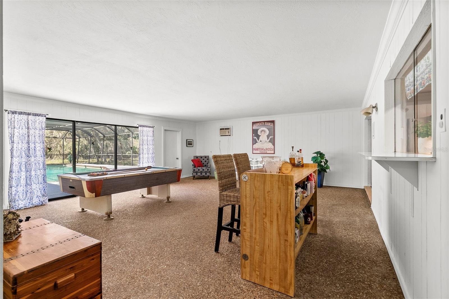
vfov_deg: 73.8
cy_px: 150
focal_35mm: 16
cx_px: 224
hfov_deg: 96.7
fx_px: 200
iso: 400
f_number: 9
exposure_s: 1/1.25
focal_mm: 16
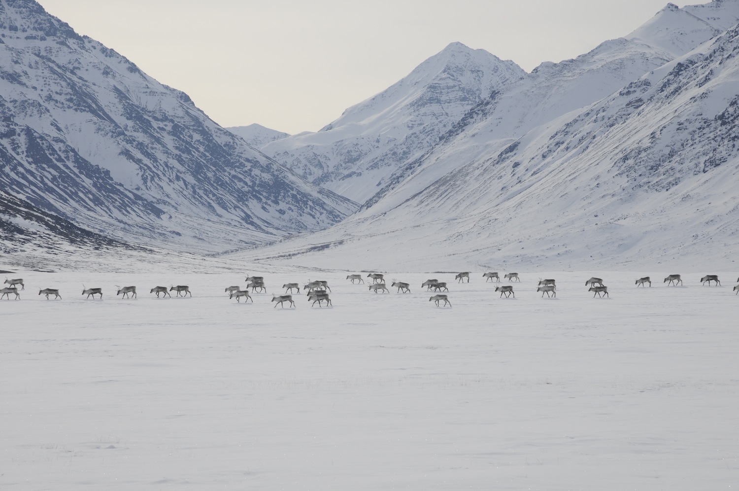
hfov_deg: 16.1
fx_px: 2614
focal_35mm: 128
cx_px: 370
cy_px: 246
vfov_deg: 10.7
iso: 200
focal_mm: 85
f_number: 10
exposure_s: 1/400
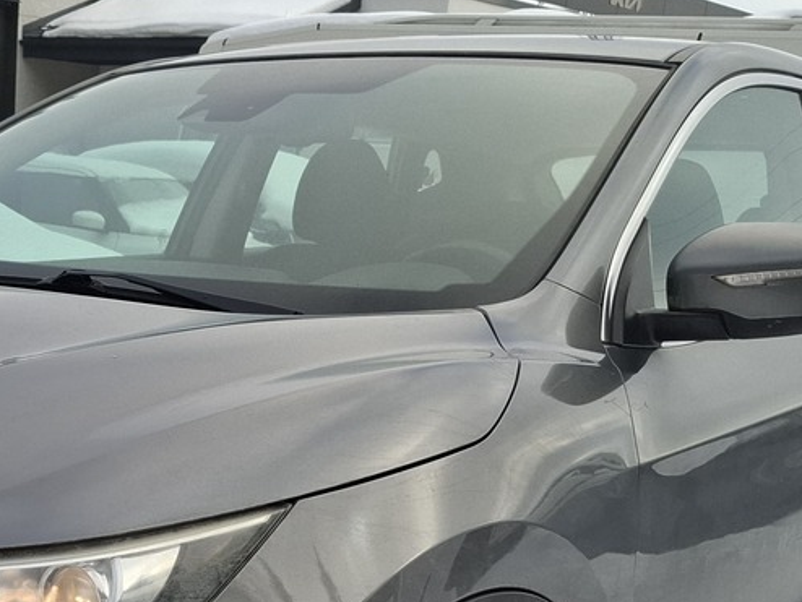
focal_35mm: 67
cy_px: 683
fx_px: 1553
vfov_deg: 20.8
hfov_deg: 28.0
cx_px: 101
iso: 50
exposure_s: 1/1024
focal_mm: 5.54
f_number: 1.8
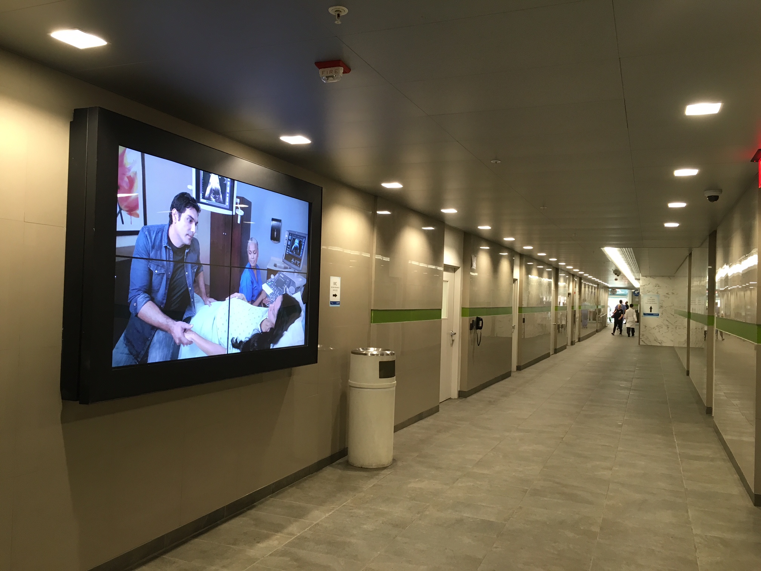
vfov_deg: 48.2
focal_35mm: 29
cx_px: 380
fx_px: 638
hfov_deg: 61.7
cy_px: 286
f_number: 2.2
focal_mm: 4.15
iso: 80
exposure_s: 1/30
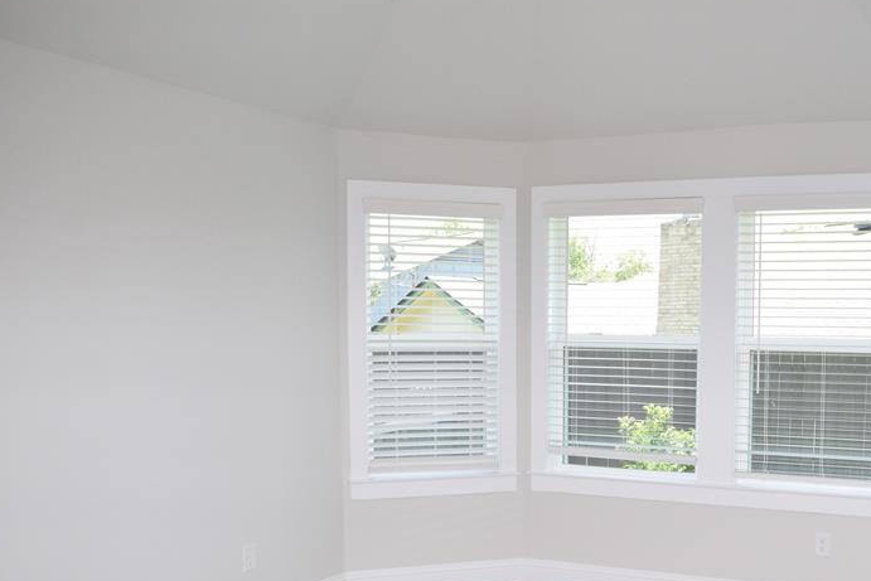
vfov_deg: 33.0
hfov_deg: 47.3
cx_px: 614
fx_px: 968
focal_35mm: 40
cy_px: 413
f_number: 5.6
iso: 400
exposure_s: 1/125
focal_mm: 18
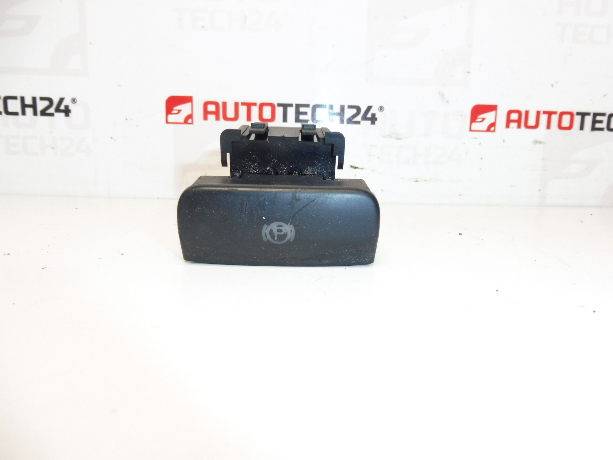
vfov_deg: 56.8
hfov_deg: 71.6
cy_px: 230
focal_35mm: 24
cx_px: 306
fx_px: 425
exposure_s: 1/80
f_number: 3.5
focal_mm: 4.3
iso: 200
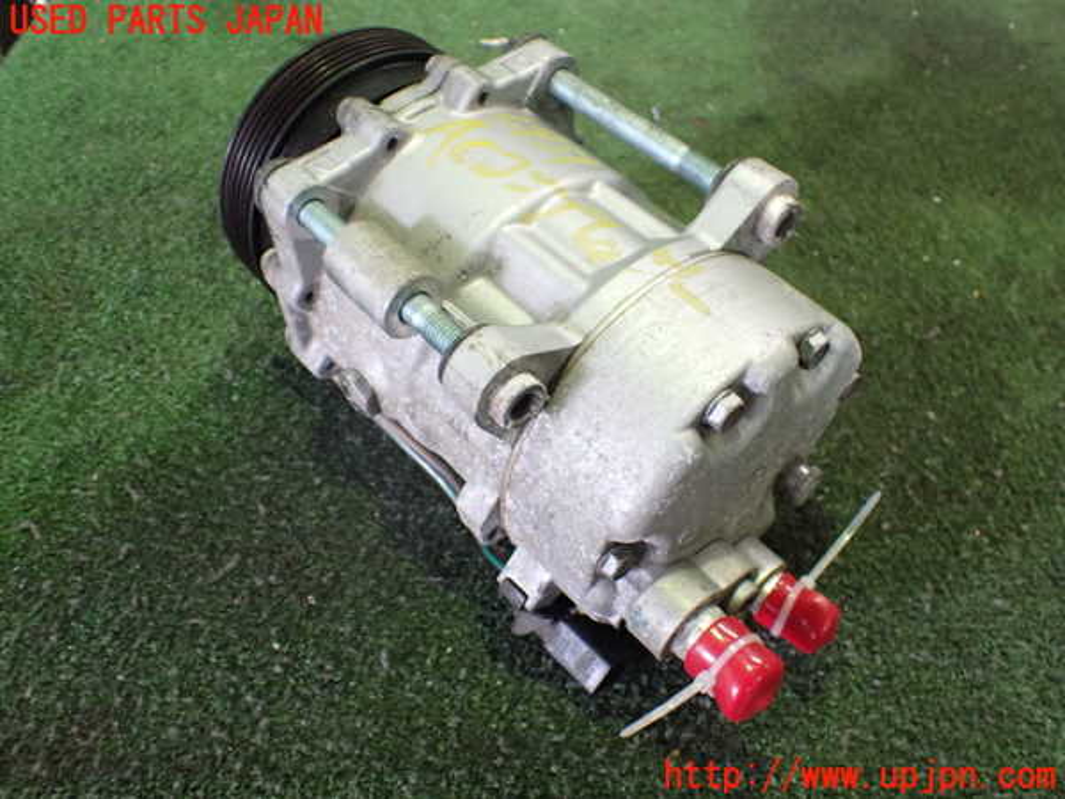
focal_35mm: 30
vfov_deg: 46.8
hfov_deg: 60.0
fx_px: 923
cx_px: 532
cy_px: 400
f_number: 2.3
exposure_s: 1/60
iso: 800
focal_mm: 5.4
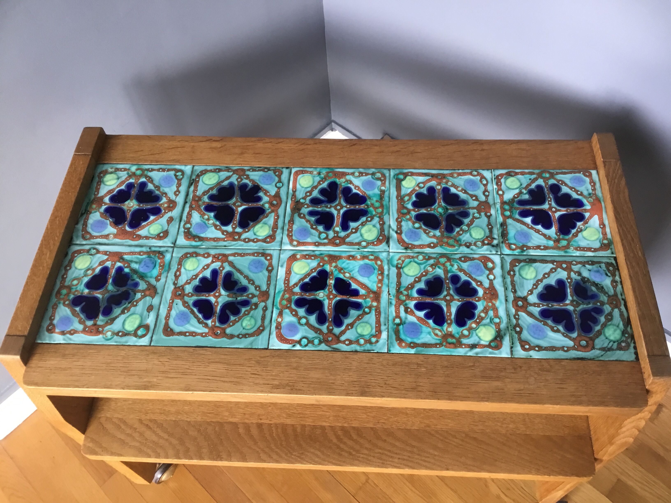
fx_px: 601
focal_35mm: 31
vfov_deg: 45.4
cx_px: 336
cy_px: 252
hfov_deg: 58.4
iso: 100
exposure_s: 1/33
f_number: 2.4
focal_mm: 3.3
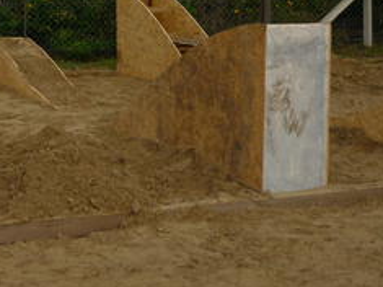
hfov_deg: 21.5
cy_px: -33
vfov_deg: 15.9
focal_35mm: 90
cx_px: 78
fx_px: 995
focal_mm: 5.5
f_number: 2.8
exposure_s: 1/320
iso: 80
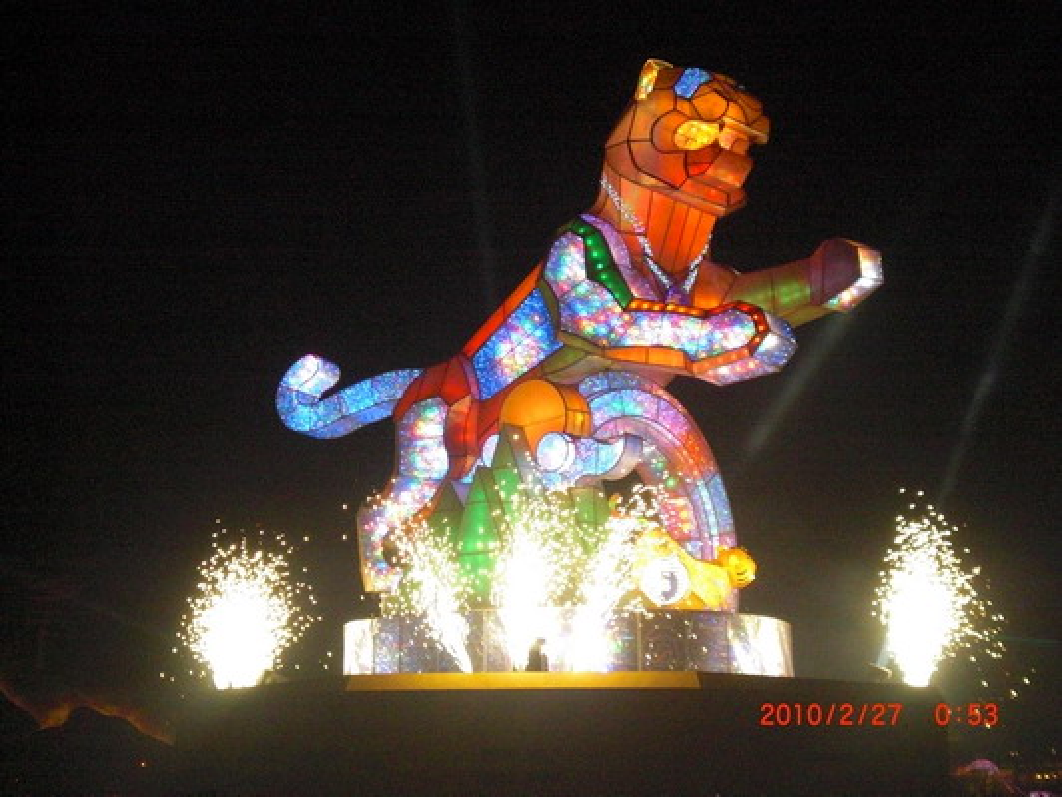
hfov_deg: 30.7
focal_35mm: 63
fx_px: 1933
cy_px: 398
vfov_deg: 23.3
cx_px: 531
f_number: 4
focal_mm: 10.4
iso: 800
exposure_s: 1/60
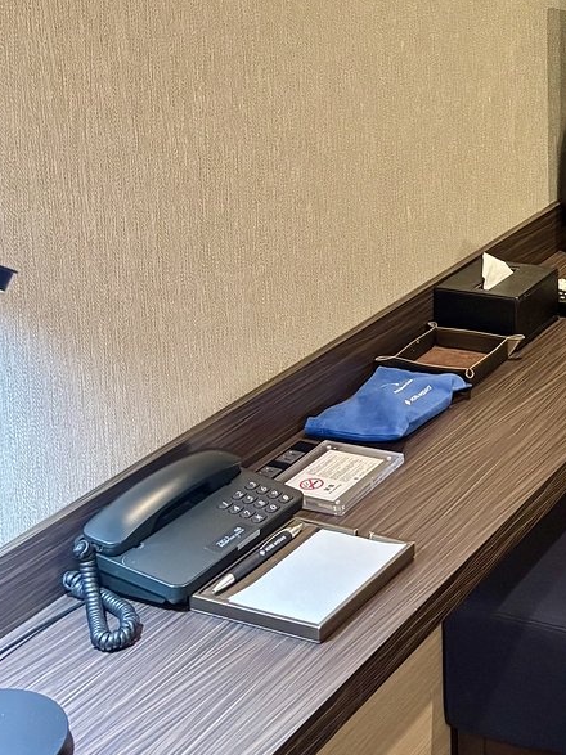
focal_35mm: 68
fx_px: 1483
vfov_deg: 26.9
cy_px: -6
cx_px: 686
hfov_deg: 20.2
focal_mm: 5.96
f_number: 1.6
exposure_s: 1/50
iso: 400
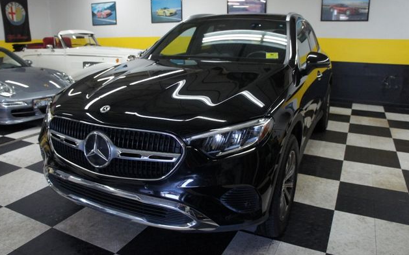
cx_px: 202
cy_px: 125
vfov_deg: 44.5
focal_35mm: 28
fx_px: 312
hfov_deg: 66.5
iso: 1600
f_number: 3.5
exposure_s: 1/250
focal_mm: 18
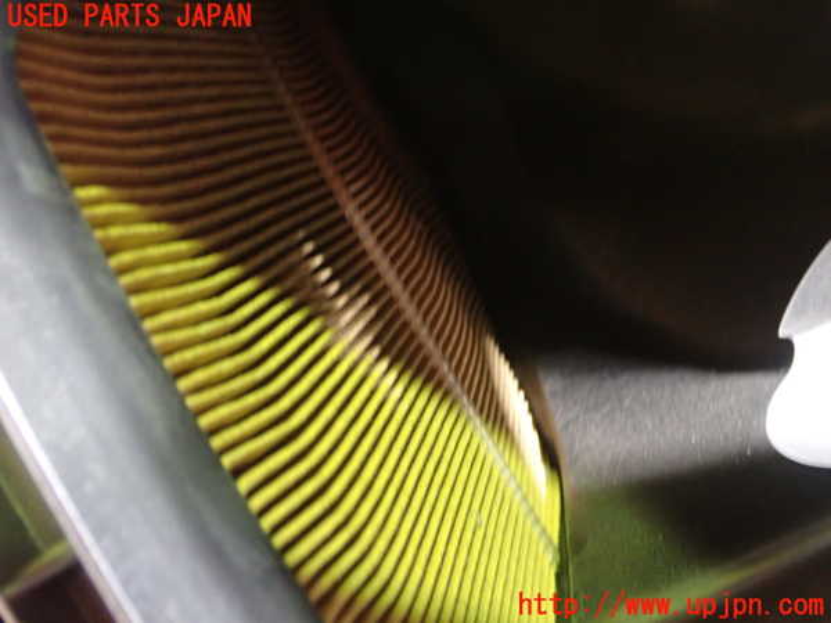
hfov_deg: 42.9
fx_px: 1056
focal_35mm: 44
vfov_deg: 32.9
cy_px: 312
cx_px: 416
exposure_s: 1/10
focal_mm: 7.84
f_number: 2.9
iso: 1000
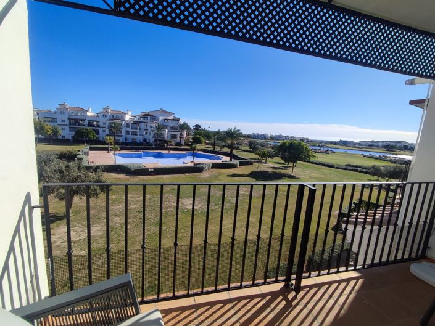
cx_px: 218
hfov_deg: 94.5
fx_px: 201
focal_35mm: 16
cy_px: 163
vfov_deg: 78.1
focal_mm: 1.65
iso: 50
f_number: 2.2
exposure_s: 1/2119
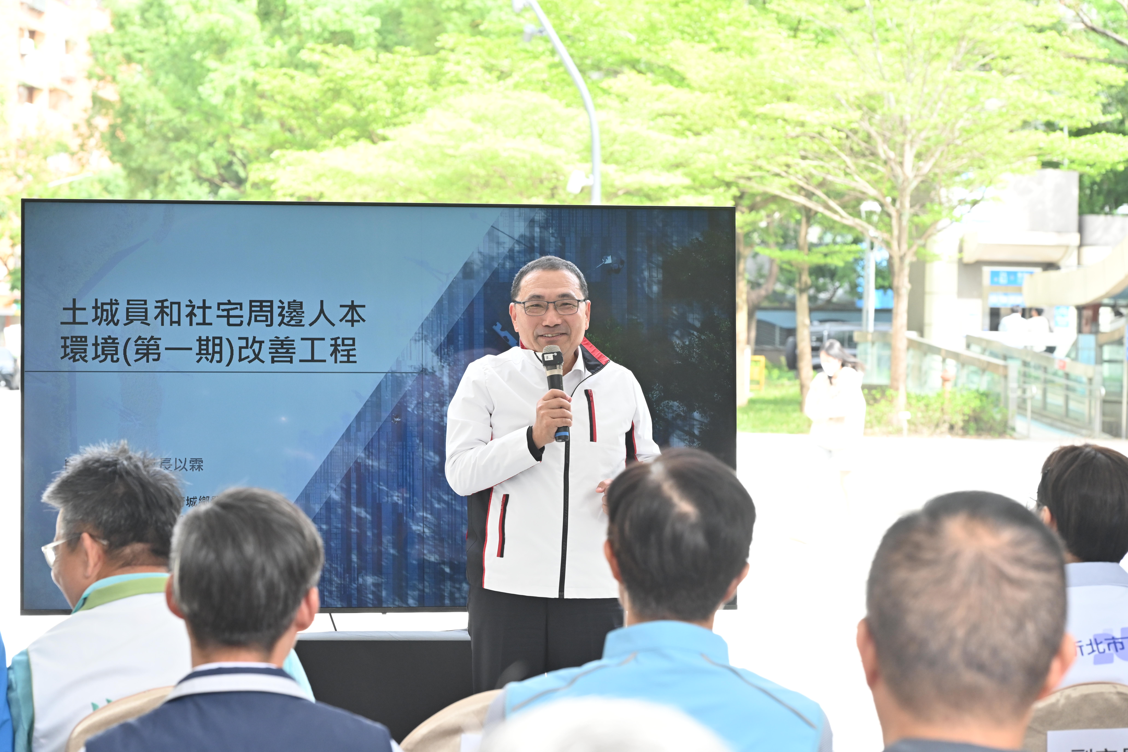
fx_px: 3008
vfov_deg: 14.3
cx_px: 564
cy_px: 376
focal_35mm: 96
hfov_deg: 21.2
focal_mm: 96
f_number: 7.1
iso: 1100
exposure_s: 1/400
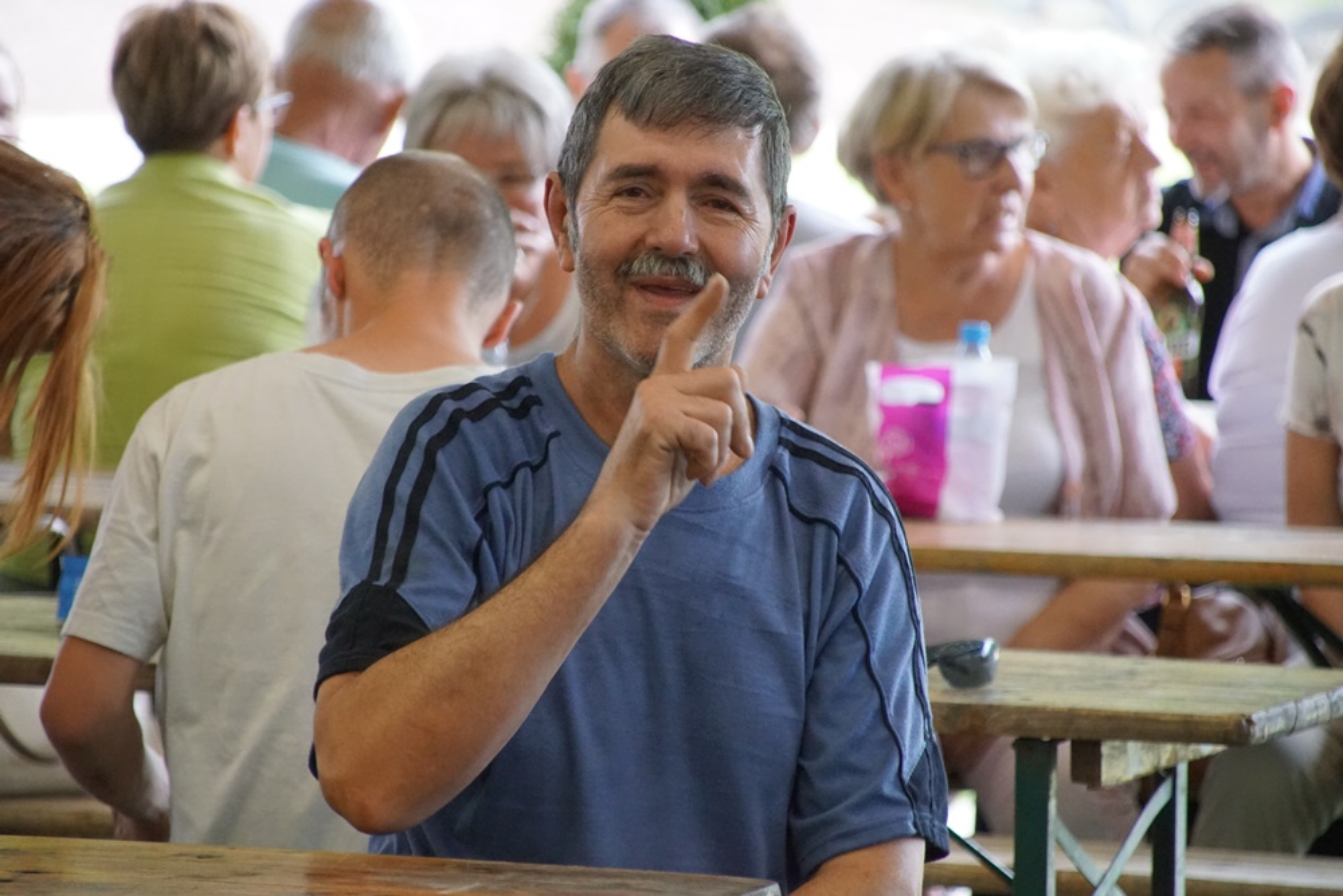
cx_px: 672
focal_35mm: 270
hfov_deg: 7.6
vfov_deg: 5.1
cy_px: 448
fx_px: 10073
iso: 3200
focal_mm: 180
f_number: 6.3
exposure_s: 1/160
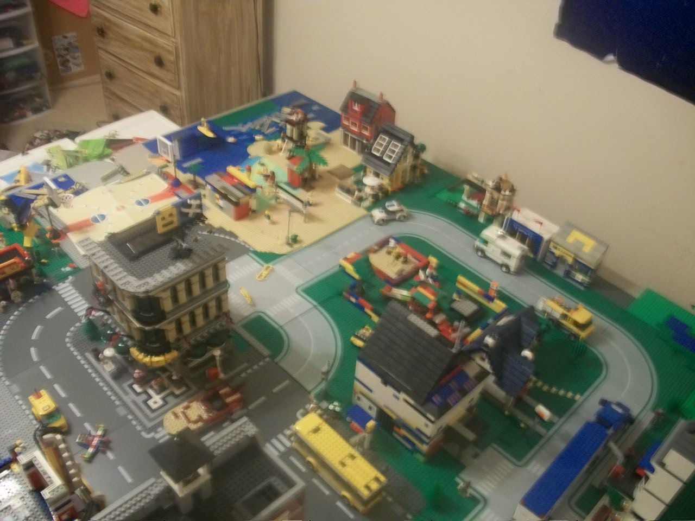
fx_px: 642
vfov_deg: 44.2
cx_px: 348
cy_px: 260
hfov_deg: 56.8
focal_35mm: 32
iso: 188
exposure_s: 1/8
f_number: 2.9
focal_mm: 5.7
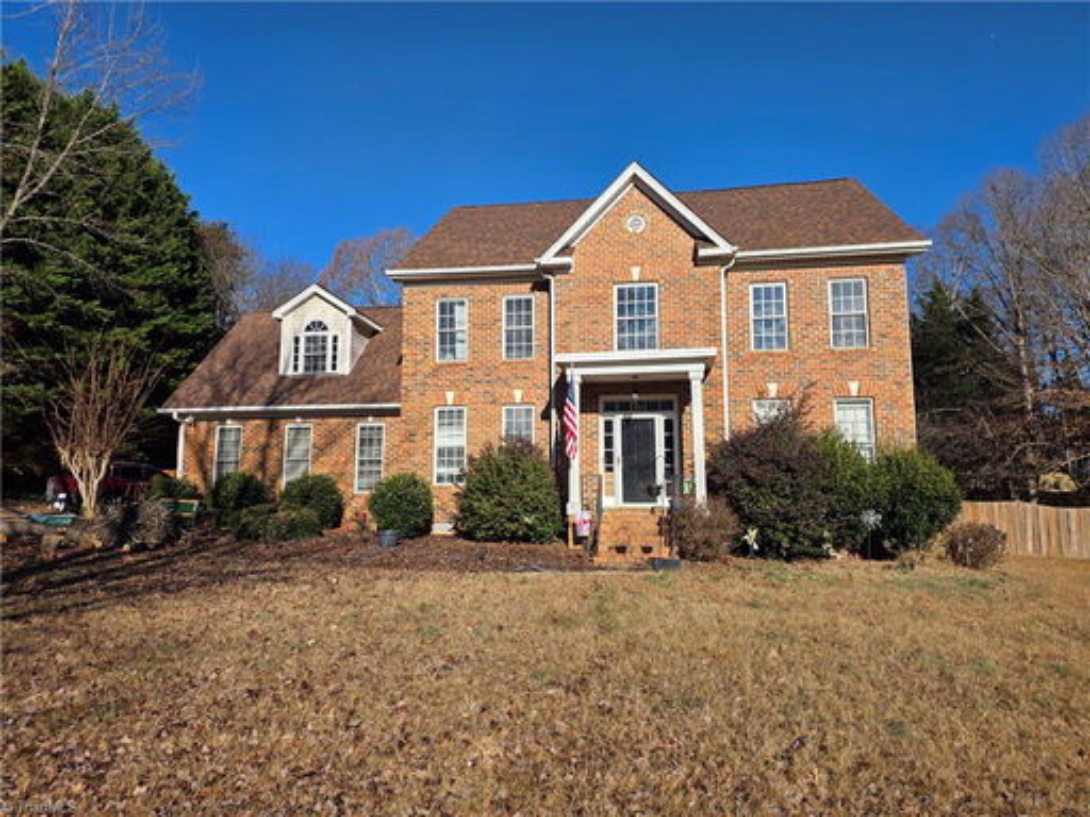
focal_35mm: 23
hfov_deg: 73.9
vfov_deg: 58.9
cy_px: 408
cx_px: 545
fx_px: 724
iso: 80
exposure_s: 1/6574
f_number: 1.7
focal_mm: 6.25
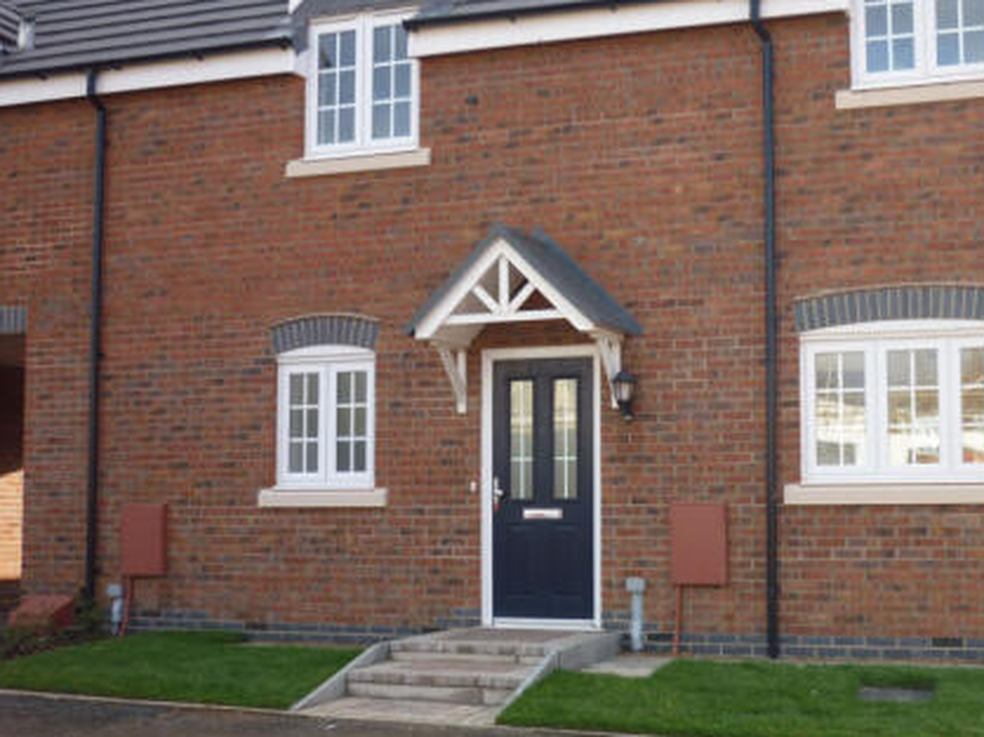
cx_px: 646
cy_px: 397
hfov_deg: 40.8
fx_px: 1307
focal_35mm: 46
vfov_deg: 31.5
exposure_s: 1/250
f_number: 2.8
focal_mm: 5.5
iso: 80
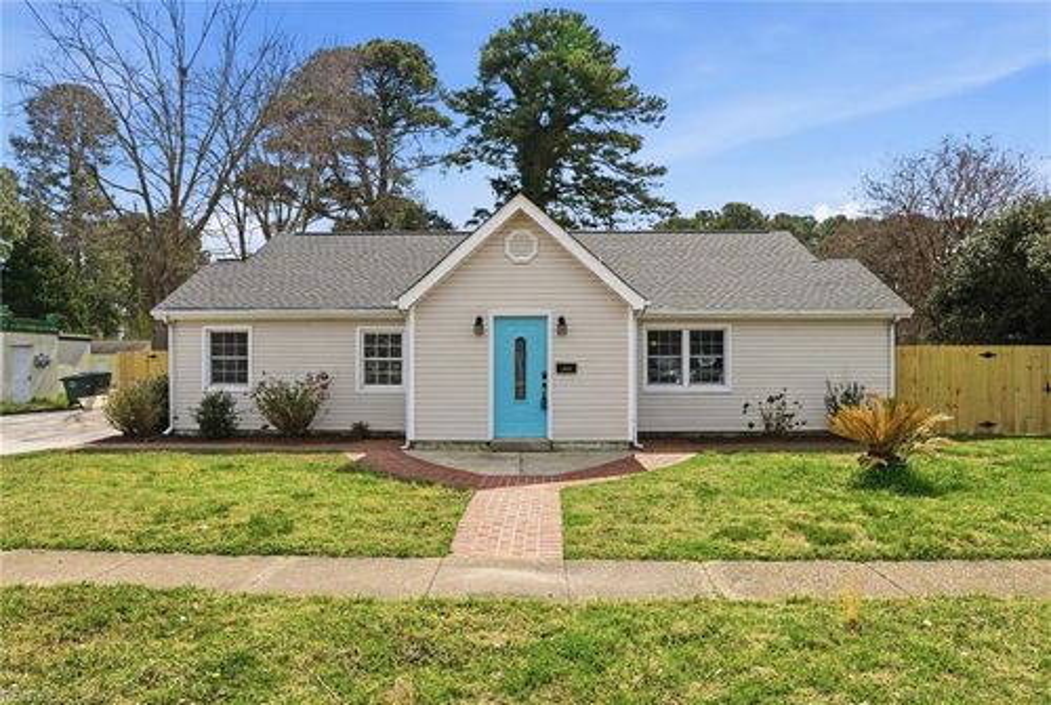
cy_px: 352
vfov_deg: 53.3
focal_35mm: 24
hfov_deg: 73.7
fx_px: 702
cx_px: 526
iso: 250
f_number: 9
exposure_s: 1/800
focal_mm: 16
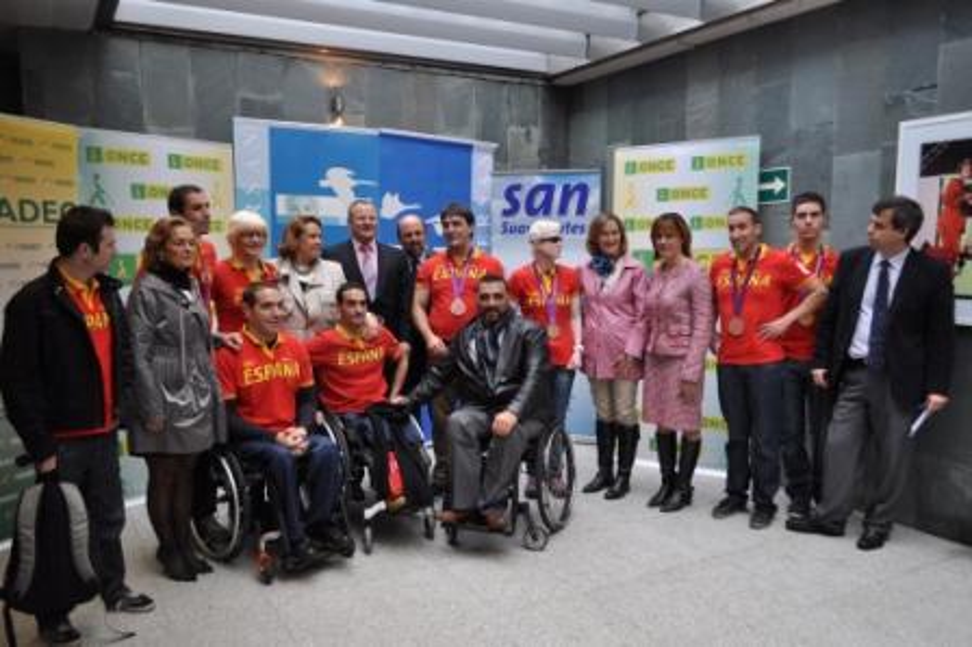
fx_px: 728
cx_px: 486
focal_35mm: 27
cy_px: 324
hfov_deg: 67.4
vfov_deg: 47.9
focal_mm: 18
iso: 500
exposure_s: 1/250
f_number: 3.5
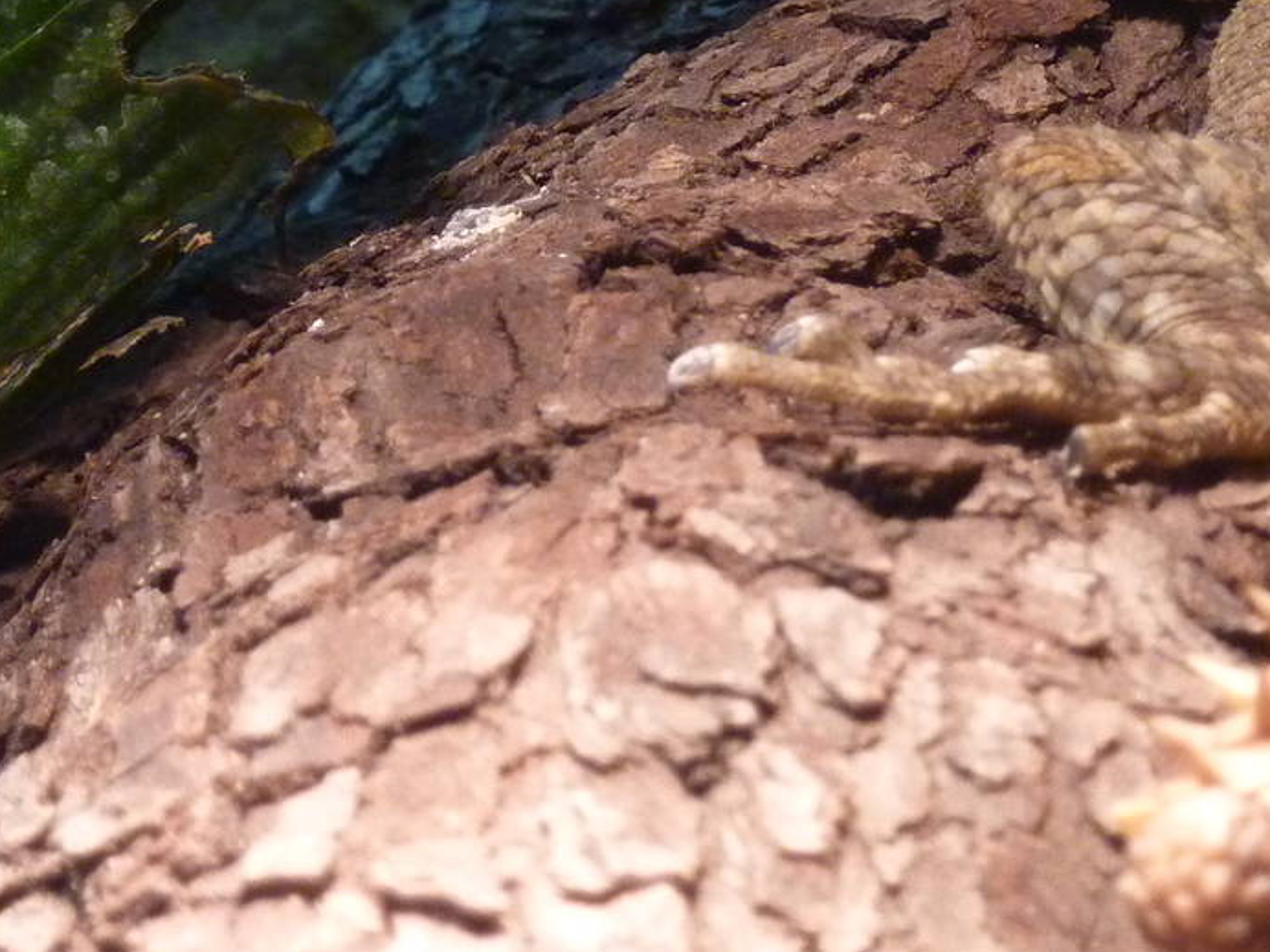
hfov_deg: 7.2
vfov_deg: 5.4
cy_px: 215
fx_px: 10089
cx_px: 1105
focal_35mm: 275
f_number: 4.4
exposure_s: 1/30
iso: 400
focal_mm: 19.5
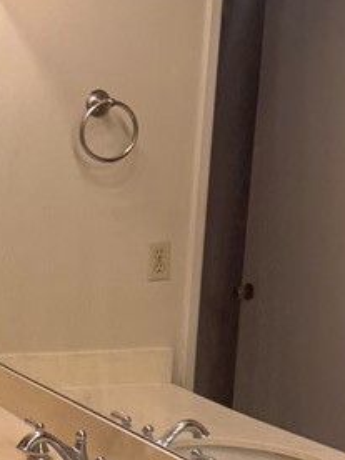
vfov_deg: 21.7
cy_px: 367
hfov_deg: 16.0
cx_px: -65
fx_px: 1183
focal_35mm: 89
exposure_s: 1/120
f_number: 1.78
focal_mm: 6.76
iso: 80
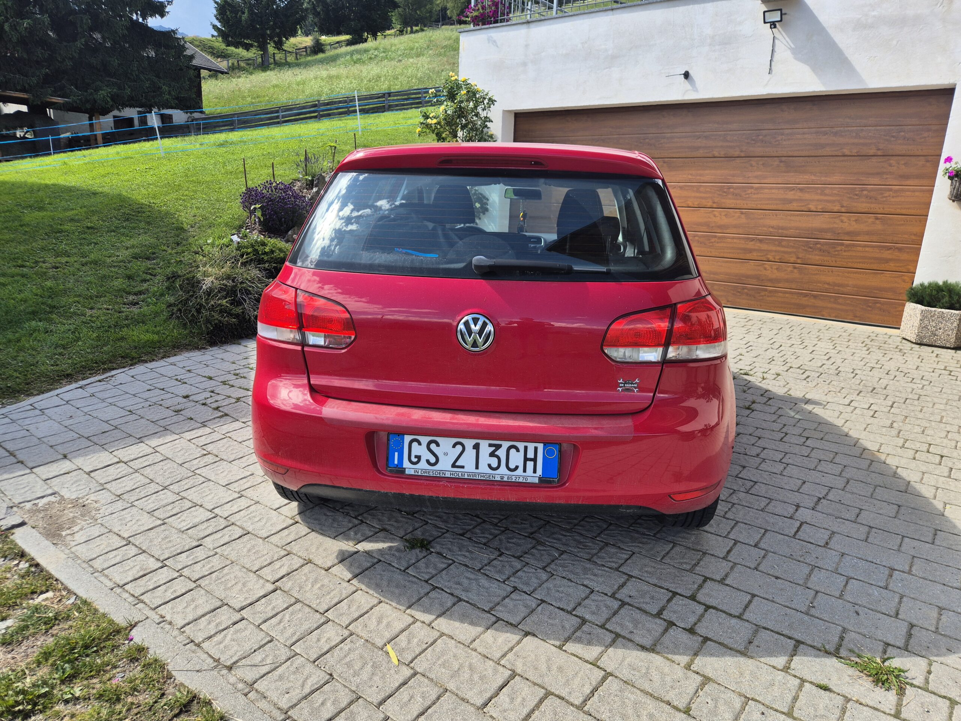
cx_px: 480
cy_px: 360
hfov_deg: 73.9
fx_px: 639
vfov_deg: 58.9
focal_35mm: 23
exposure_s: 1/670
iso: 25
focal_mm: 5.4
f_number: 1.8
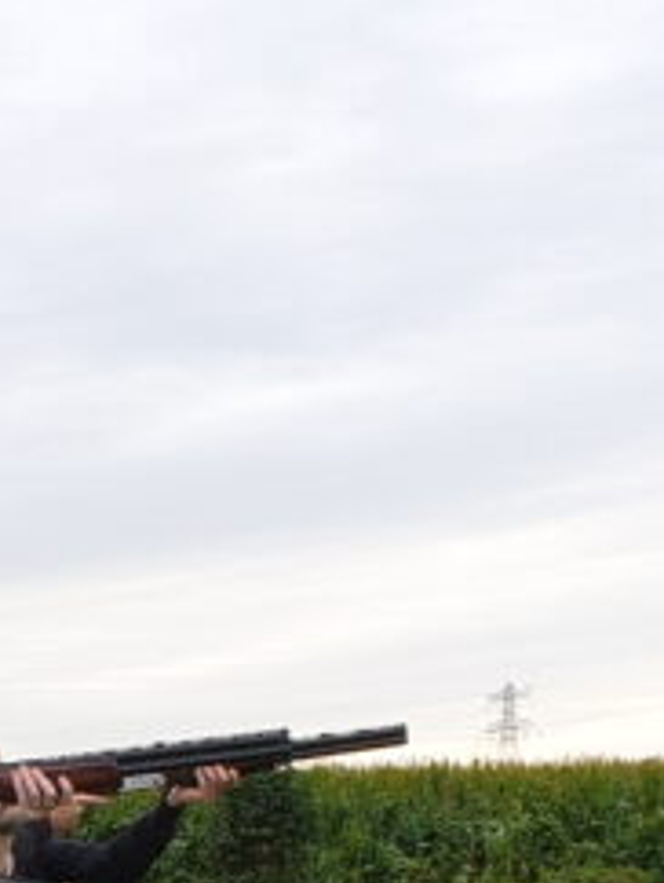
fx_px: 2808
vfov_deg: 16.2
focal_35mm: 110
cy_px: 1365
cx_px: -584
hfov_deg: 12.2
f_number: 2.4
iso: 50
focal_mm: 4.3
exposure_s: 1/157
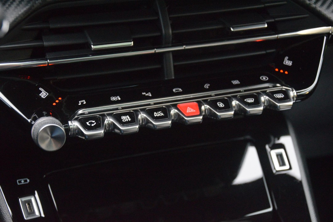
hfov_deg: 29.2
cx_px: 166
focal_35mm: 69
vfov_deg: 19.7
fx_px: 638
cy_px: 111
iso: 6400
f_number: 4.8
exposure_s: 1/40
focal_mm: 46
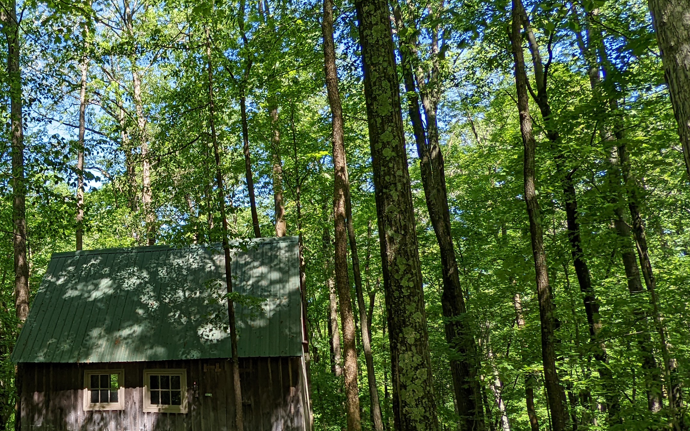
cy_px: 242
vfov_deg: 39.4
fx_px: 602
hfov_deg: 54.8
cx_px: 121
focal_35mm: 32
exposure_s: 1/346
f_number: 2.2
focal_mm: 2.35
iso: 46
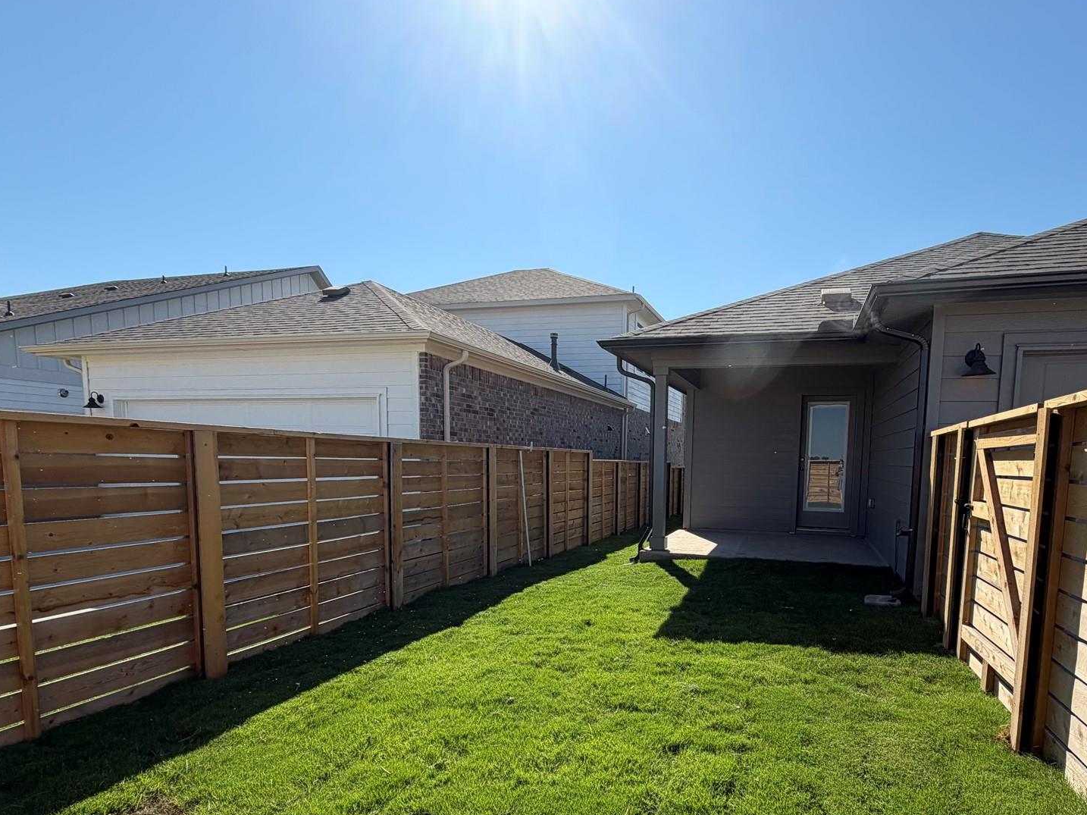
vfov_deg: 64.7
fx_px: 628
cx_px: 627
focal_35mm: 20
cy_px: 526
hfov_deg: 81.2
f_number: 2.2
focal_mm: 2.22
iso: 20
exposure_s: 1/928
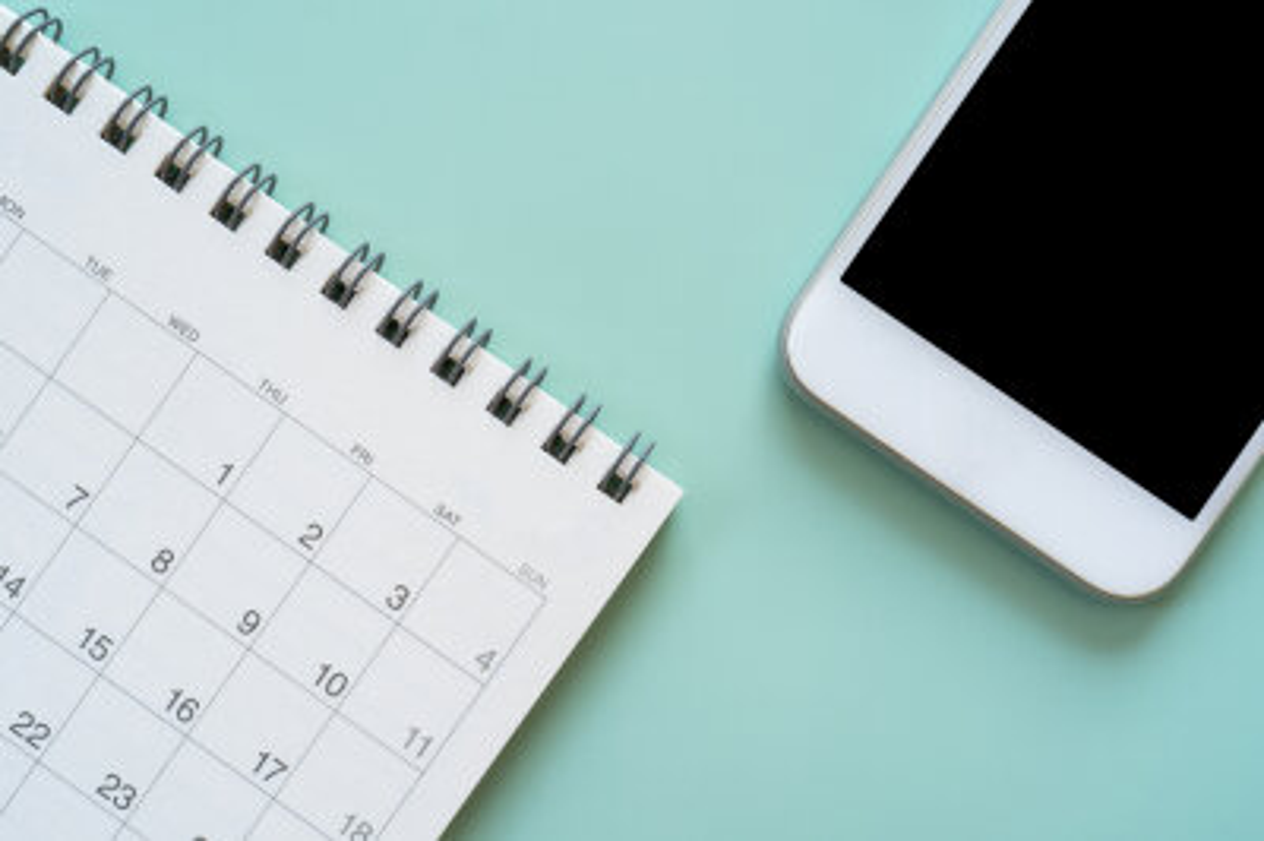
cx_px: 632
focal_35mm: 50
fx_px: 1754
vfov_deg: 26.9
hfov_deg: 39.6
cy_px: 420
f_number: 16
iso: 100
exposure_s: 1/4
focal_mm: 50
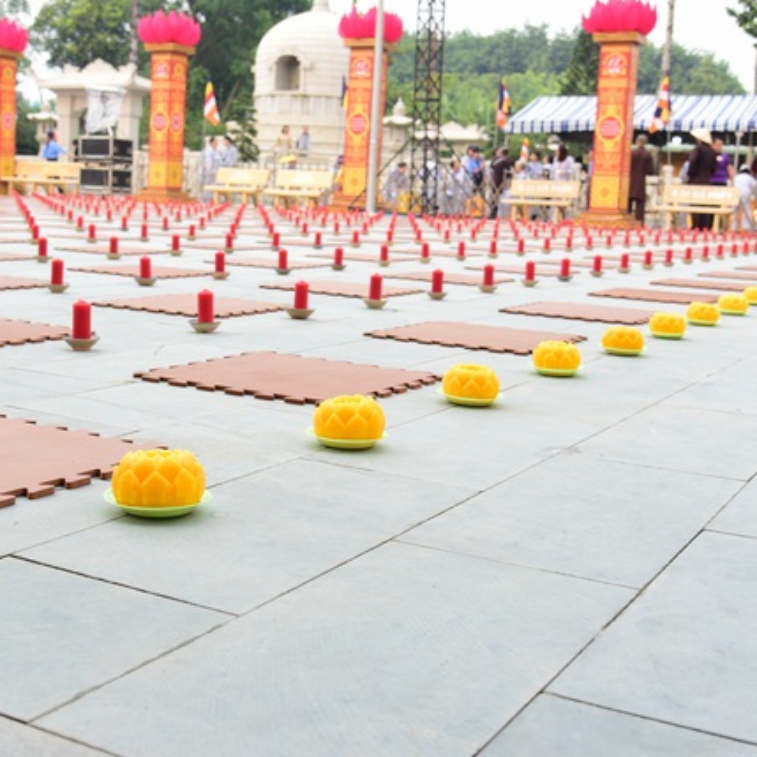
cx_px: 332
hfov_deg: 34.6
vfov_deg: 34.7
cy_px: 378
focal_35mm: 49
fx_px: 1212
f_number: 5.6
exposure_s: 1/125
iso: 250
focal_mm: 38
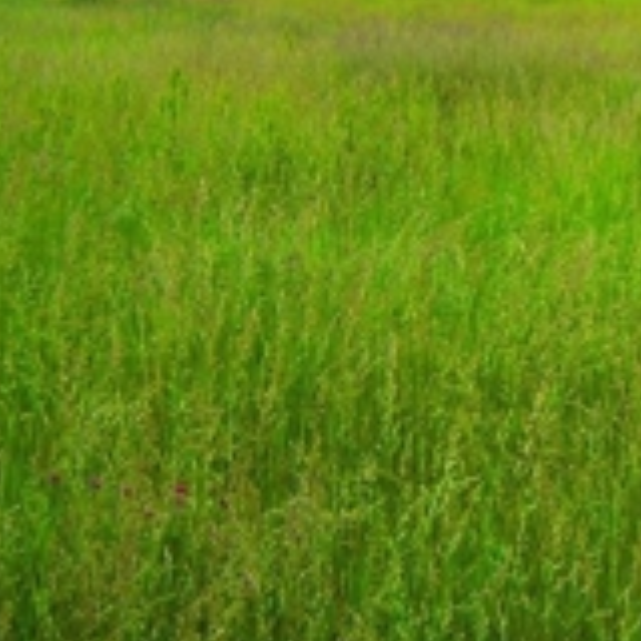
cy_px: 140
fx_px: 1529
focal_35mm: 73
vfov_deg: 23.4
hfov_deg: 22.0
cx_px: 761
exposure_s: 1/125
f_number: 3.4
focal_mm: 5.5
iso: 80
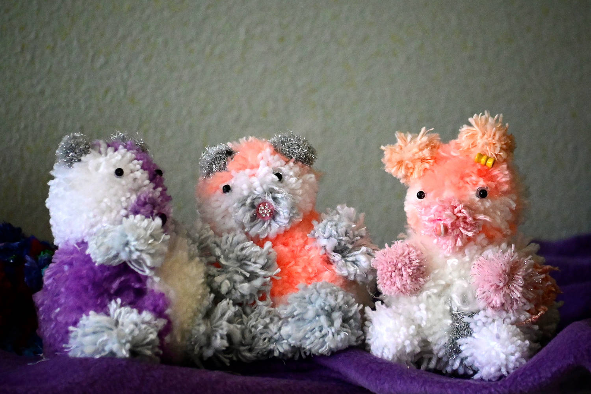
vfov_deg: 4.2
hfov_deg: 6.2
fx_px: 5417
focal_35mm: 330
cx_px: 296
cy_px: 197
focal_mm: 220
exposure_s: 1/800
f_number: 5.3
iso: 8000
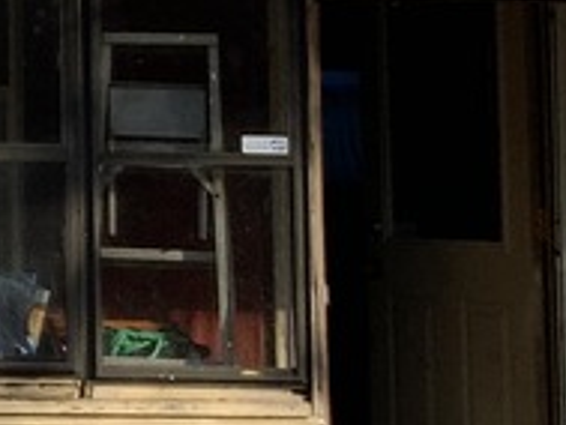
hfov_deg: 8.5
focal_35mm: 221
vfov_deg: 6.7
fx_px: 3616
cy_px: -186
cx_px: -539
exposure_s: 1/719
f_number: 1.8
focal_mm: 3
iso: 16
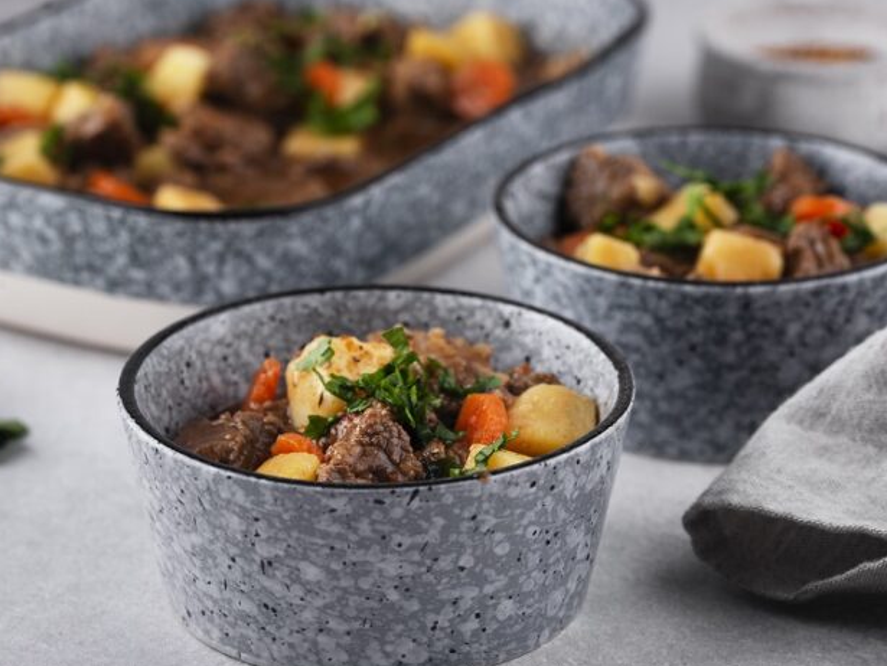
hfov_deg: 15.6
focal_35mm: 126
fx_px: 3231
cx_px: 427
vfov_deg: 11.8
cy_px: 339
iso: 100
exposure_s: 1/100
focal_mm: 105
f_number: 9
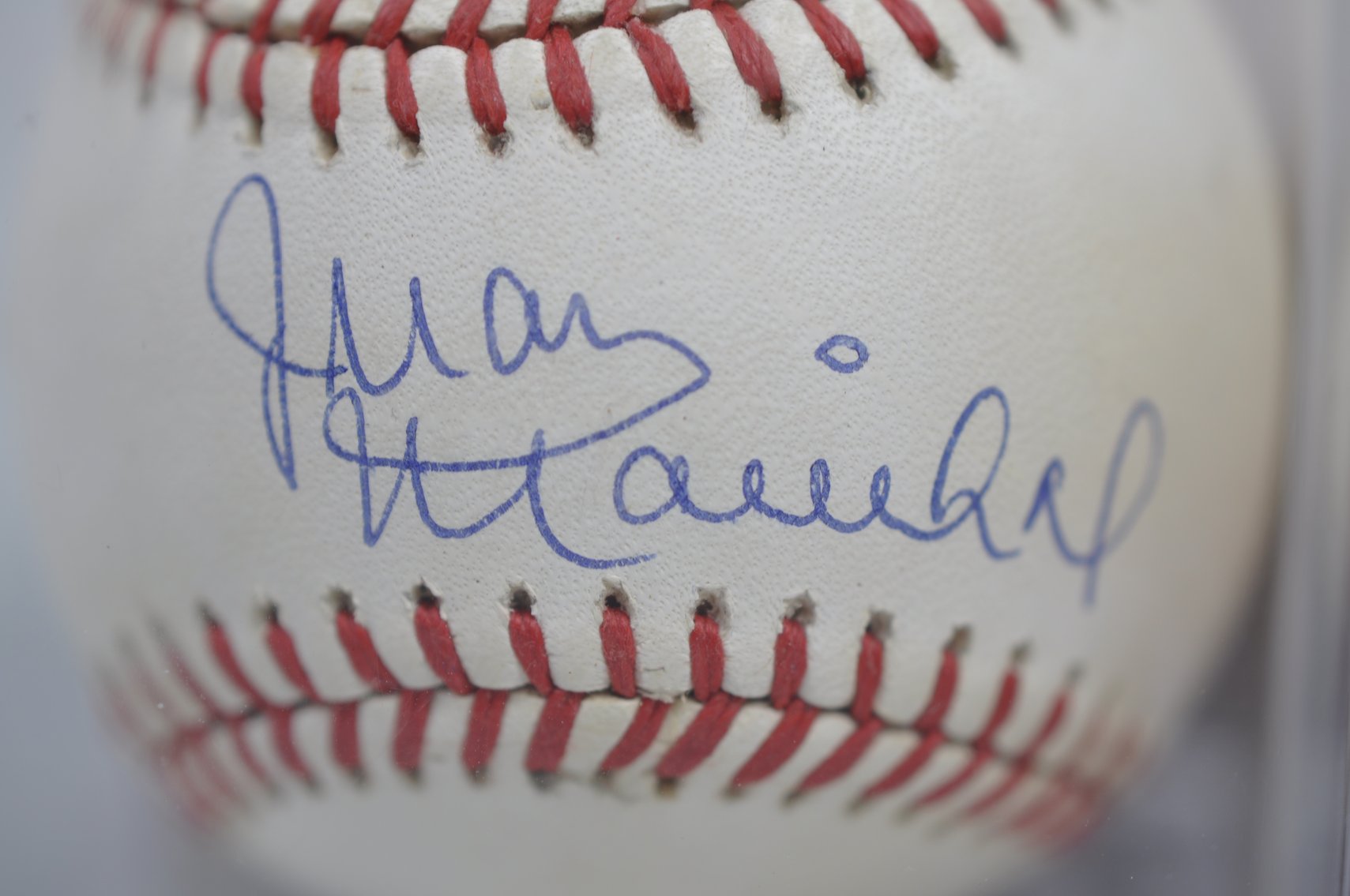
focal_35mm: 60
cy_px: 448
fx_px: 2247
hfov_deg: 33.4
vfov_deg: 22.6
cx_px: 675
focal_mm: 40
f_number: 4
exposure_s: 1/60
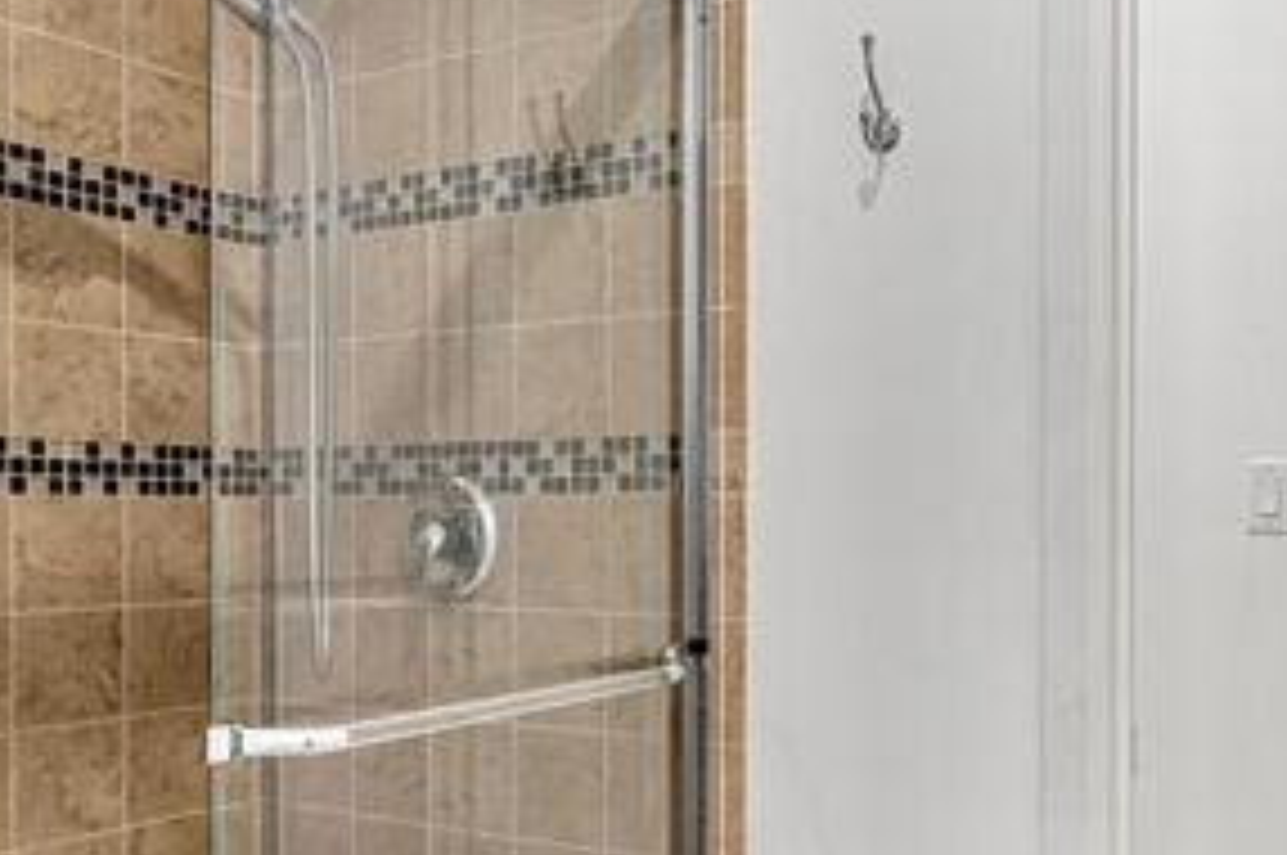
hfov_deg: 51.1
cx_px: 844
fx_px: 1321
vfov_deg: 35.6
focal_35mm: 37
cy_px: 551
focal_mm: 10
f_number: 8
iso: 250
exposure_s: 1/60
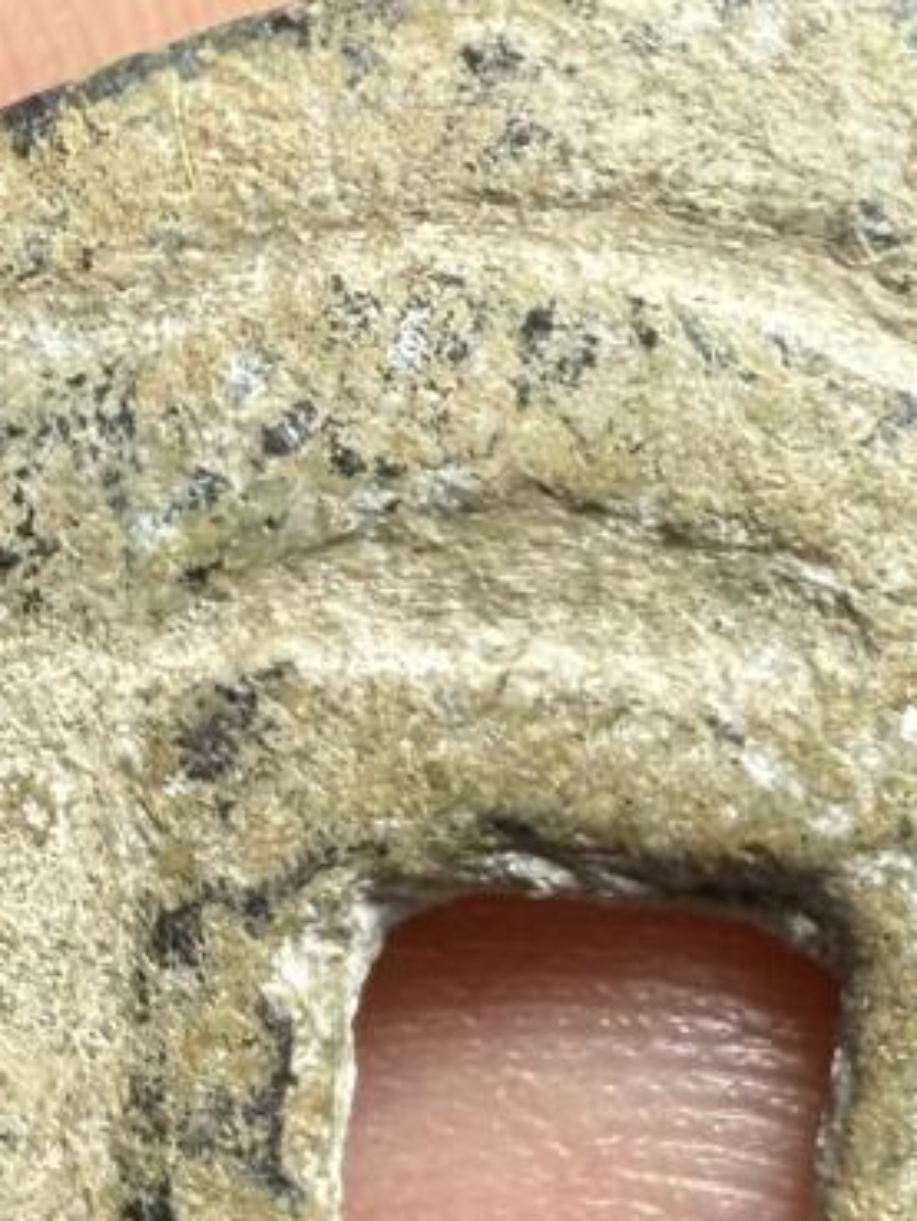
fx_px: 4130
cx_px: 437
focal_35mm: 117
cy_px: 1019
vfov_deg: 16.7
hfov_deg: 12.7
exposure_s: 1/99
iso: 50
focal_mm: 2.22
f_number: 2.2
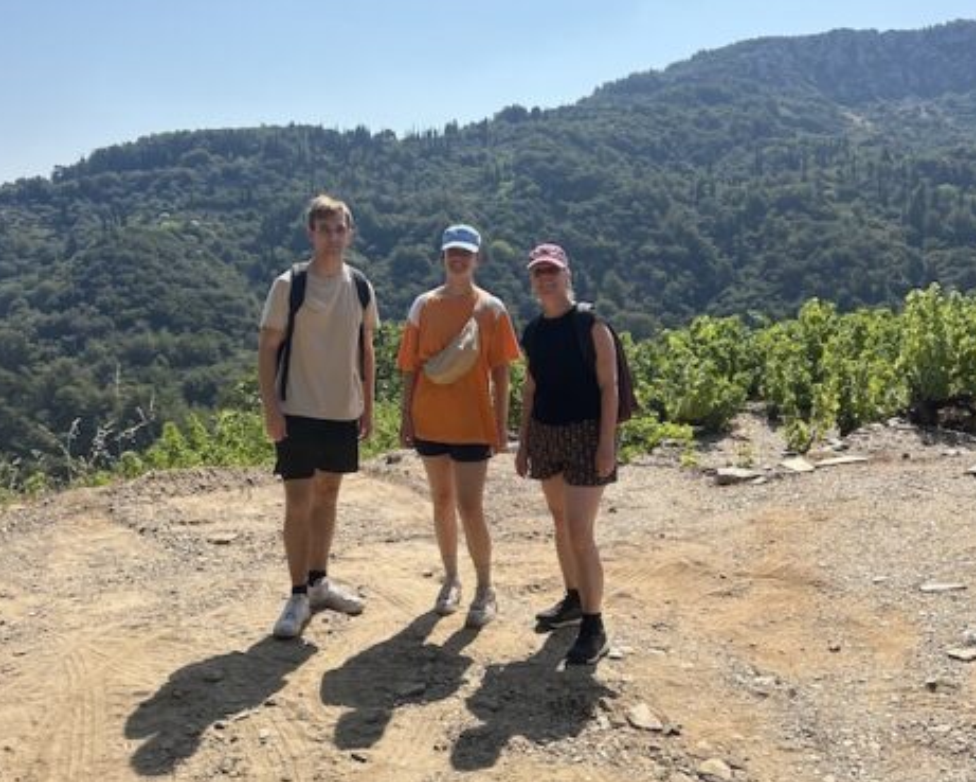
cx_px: 488
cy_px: 373
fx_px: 925
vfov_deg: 45.8
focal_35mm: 32
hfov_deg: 55.7
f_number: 1.78
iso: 80
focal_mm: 6.86
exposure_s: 1/6623
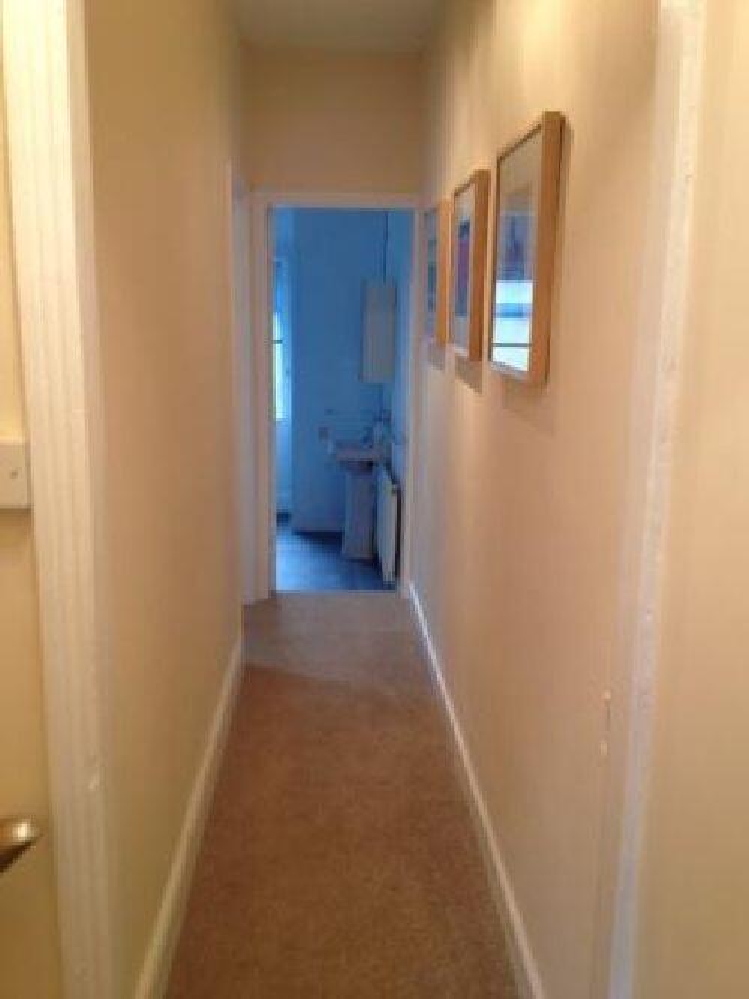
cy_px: 500
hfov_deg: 40.7
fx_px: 1010
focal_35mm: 35
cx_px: 374
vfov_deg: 52.6
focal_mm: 4.28
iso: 64
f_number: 2.4
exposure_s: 1/24
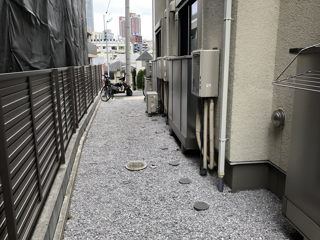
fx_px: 268
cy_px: 124
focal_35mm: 29
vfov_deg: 48.2
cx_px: 155
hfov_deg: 61.7
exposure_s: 1/120
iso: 32
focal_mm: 3.99
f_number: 1.8
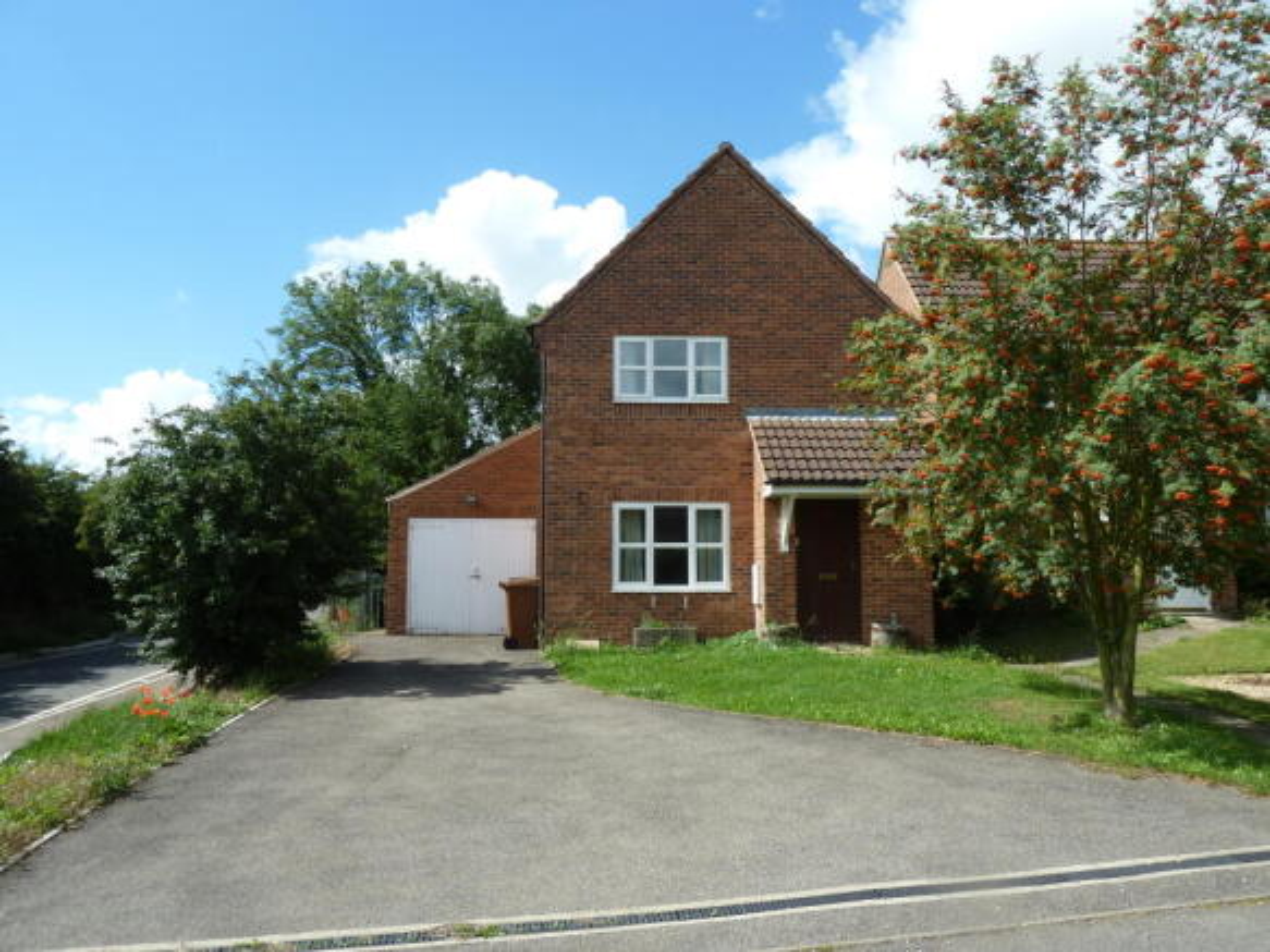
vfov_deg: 54.9
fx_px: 917
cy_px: 476
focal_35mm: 25
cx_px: 635
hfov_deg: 69.4
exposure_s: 1/400
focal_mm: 4.1
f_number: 4
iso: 80
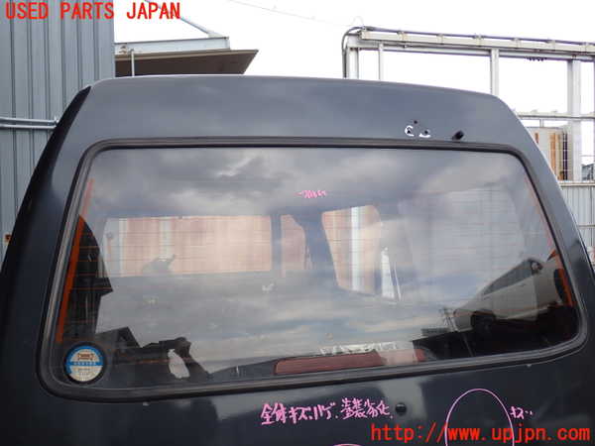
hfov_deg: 51.4
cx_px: 298
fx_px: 619
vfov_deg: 39.7
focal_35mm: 36
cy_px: 223
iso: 100
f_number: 2.5
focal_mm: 6.37
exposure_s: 1/125
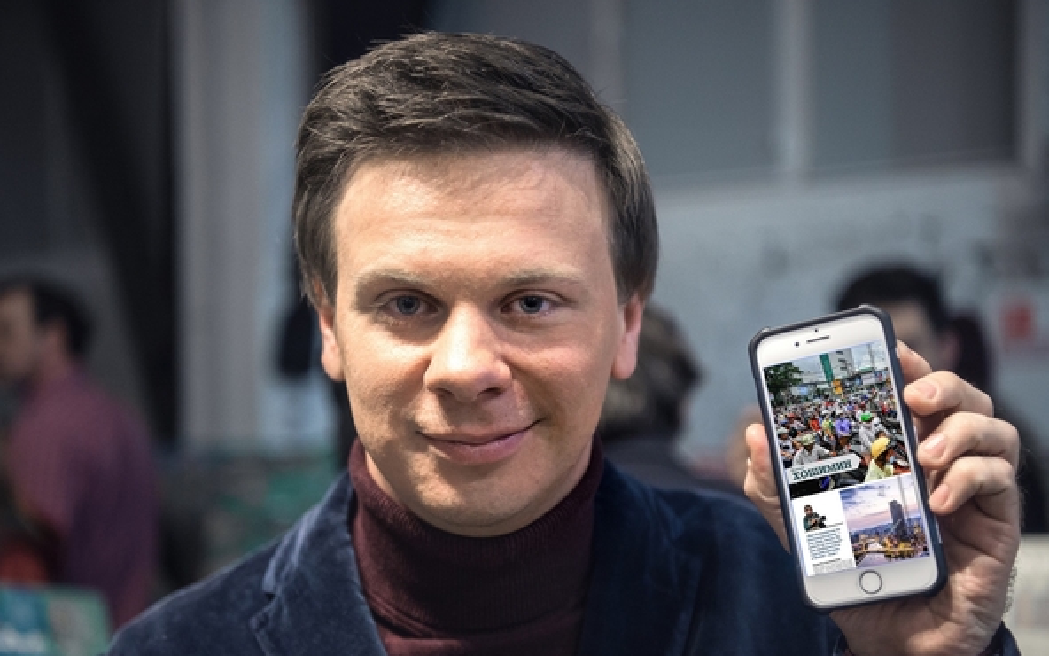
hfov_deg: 34.0
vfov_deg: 21.6
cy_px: 354
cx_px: 528
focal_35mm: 60
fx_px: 1715
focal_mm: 58
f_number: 2.8
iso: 1800
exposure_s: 1/80
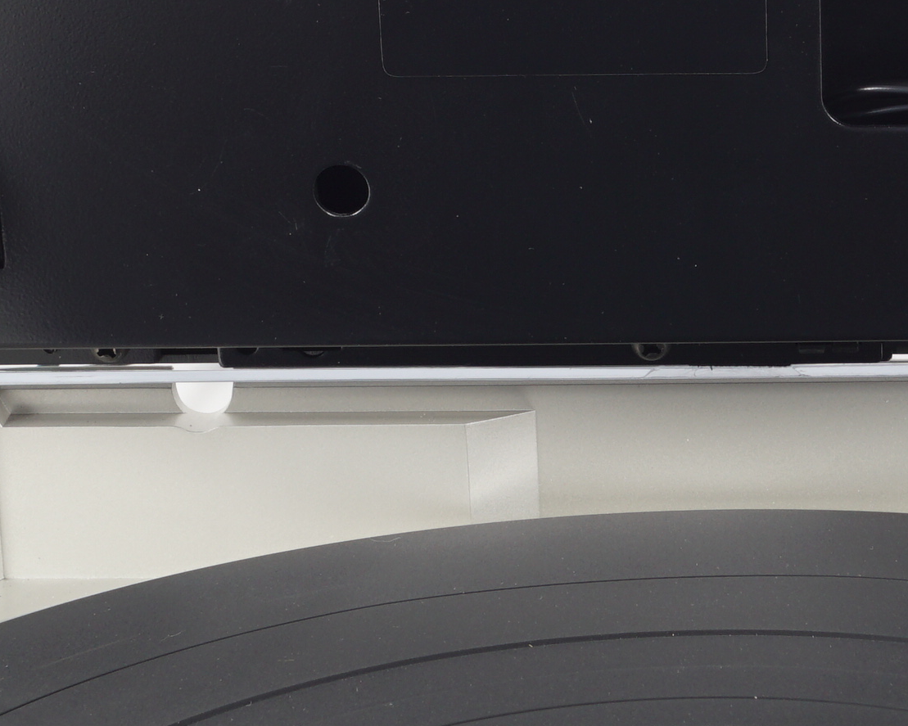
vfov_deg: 11.0
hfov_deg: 13.7
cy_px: 113
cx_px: 710
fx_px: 3762
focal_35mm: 140
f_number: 13
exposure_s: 1/125
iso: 100
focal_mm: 26
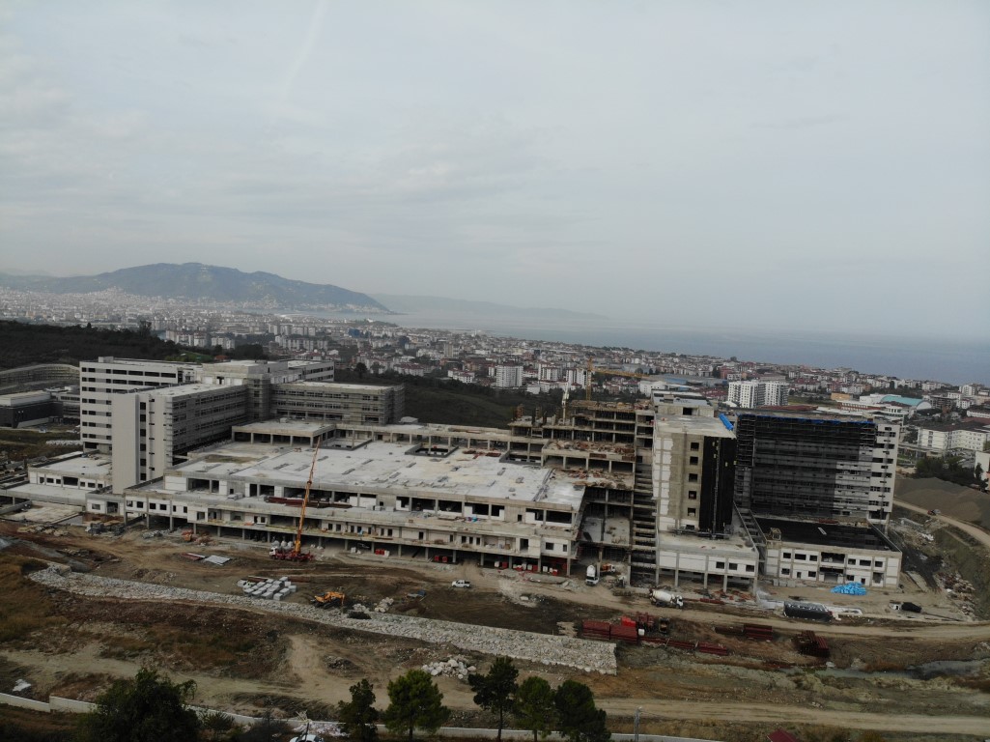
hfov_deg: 71.6
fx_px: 686
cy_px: 371
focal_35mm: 24
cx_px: 495
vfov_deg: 56.8
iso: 101
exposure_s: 1/1292
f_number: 2.8
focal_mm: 4.5
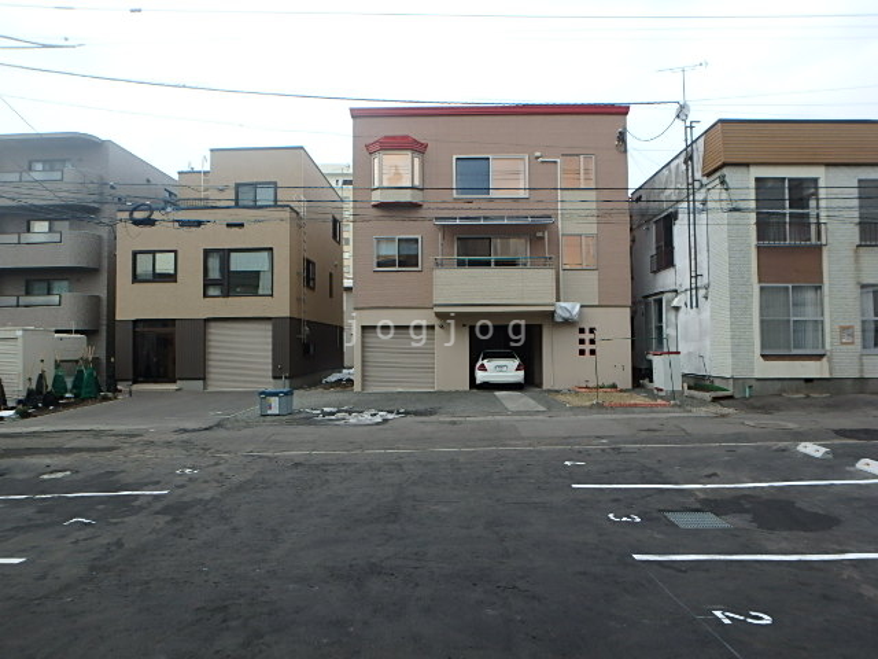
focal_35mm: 21
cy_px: 330
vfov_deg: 63.4
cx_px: 439
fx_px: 533
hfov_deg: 79.0
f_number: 3.5
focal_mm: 3.7
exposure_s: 1/200
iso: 125
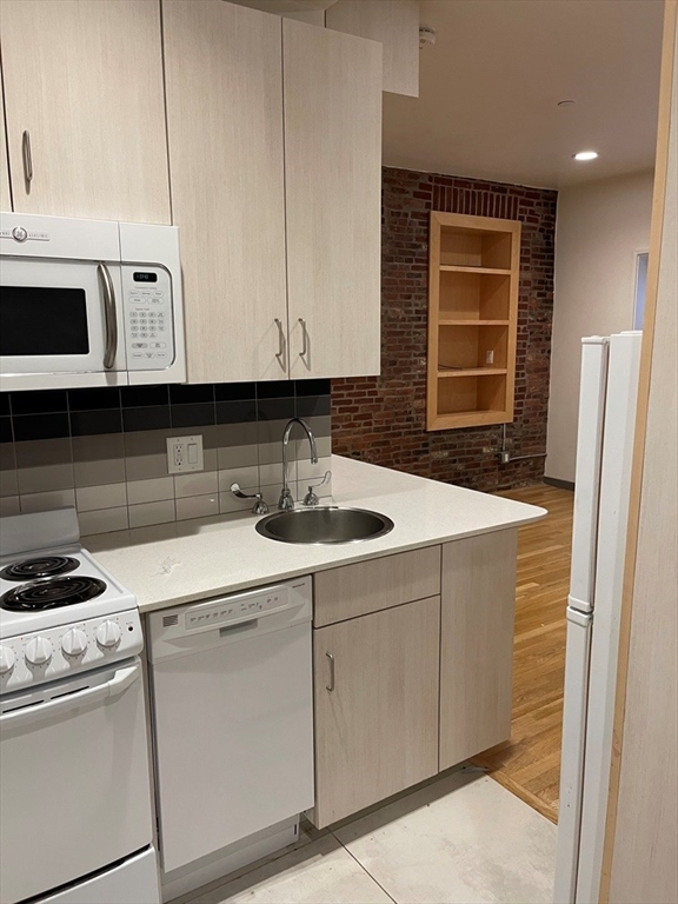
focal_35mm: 25
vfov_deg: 69.4
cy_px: 452
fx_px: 653
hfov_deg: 54.9
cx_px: 339
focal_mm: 5.1
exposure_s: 1/59
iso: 160
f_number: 1.6
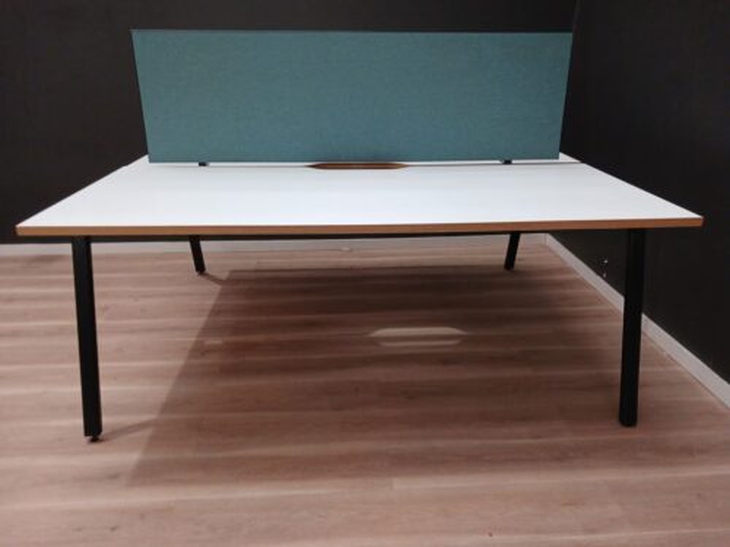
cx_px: 365
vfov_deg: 51.4
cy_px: 274
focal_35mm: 27
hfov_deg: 65.3
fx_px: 569
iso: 200
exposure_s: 1/50
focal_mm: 4
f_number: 1.8
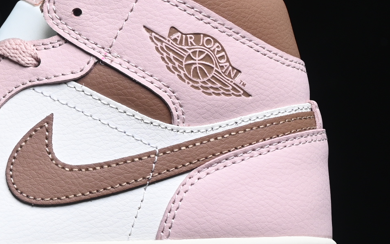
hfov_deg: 9.3
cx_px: -1
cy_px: 79
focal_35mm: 223
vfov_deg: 5.9
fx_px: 2370
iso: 160
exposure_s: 1/60
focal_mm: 50
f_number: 6.3
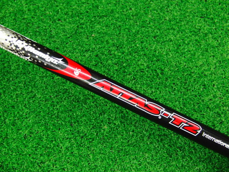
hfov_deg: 50.1
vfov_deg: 38.7
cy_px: 86
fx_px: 245
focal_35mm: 37
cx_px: 114
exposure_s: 1/25
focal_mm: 6.42
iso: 400
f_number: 3.6
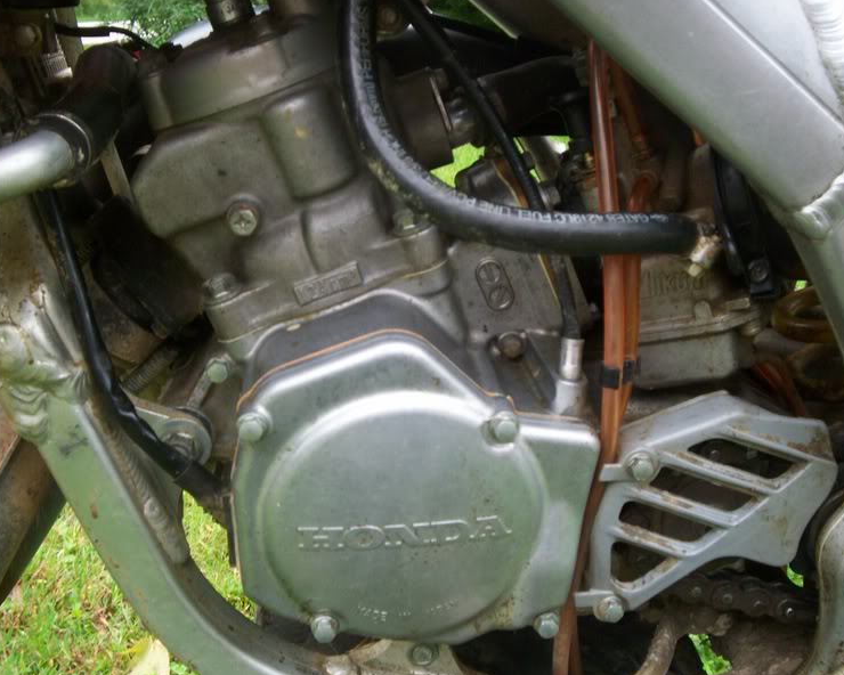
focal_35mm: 38
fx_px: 949
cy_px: 338
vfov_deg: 39.2
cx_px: 422
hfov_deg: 47.9
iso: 100
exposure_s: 1/86.7
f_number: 4.5
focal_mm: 5.9
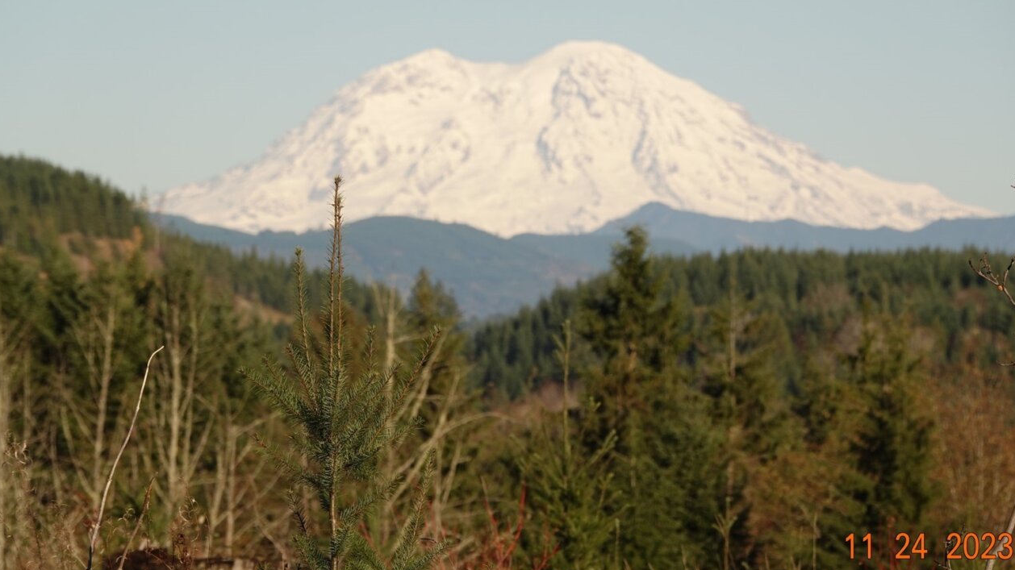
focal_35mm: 267
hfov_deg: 8.1
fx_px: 7184
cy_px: 246
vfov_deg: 4.5
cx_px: 523
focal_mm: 83.9
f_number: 4.5
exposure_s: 1/1000
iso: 100
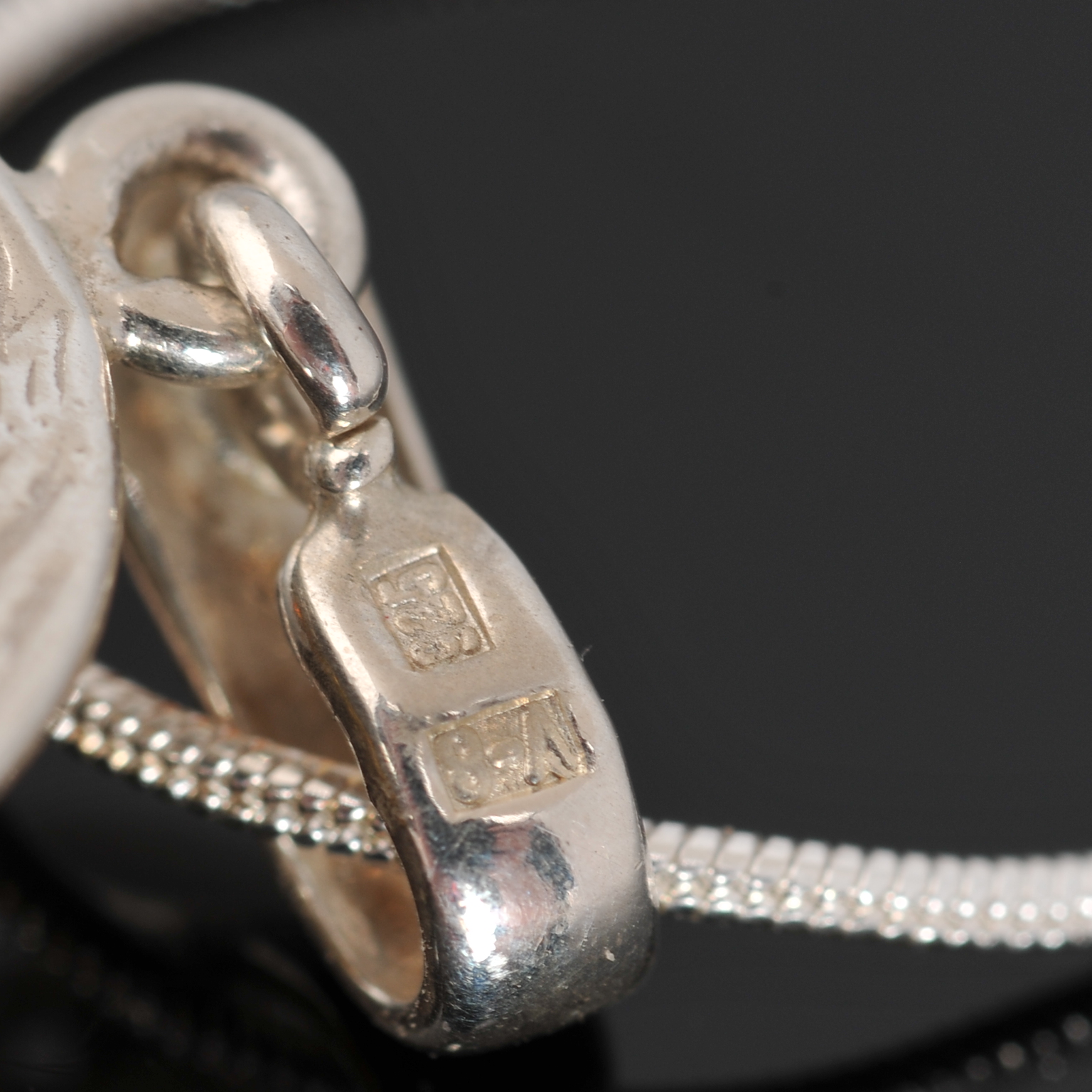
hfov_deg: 10.9
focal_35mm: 160
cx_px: 569
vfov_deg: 10.9
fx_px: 5710
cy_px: 751
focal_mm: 60
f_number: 14
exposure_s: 1/80
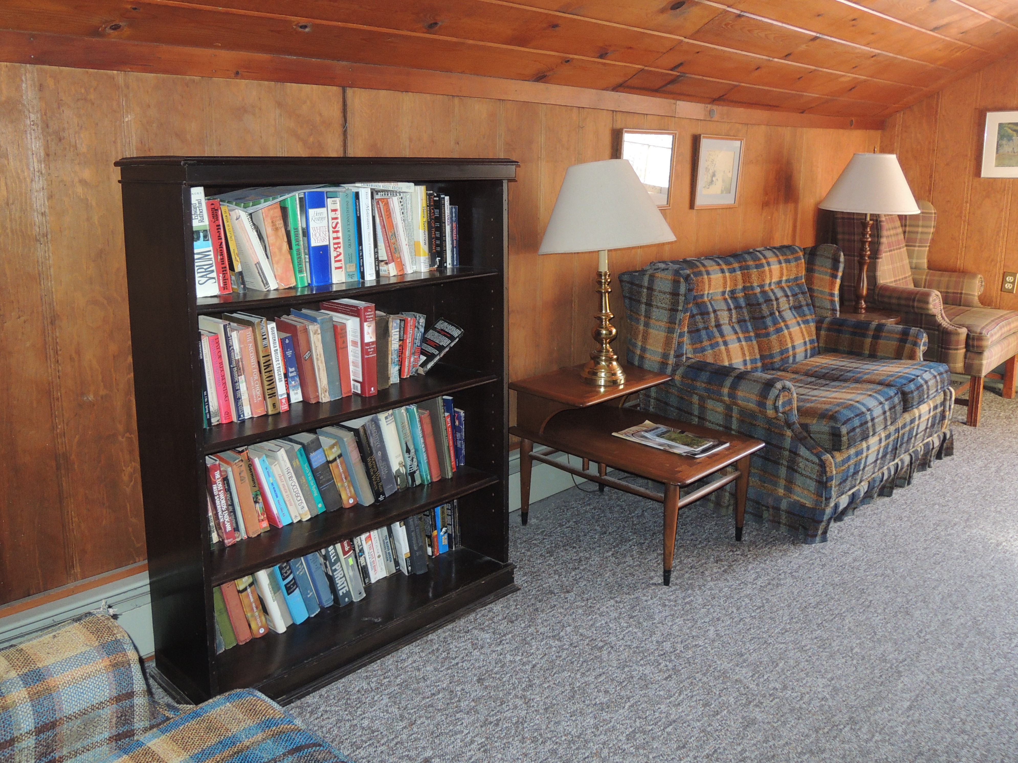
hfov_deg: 71.6
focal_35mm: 24
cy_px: 382
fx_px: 706
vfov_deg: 56.8
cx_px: 509
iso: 280
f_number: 2.8
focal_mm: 4.3
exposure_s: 1/30
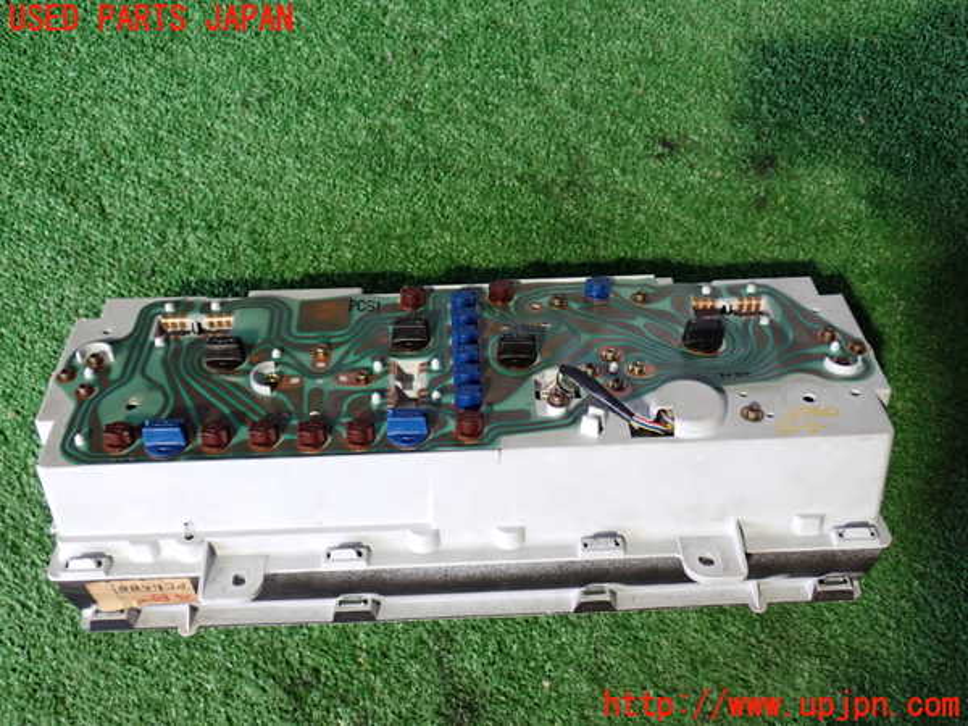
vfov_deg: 37.7
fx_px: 1063
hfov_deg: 49.0
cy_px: 363
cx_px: 484
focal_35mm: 38
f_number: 2.7
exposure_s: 1/40
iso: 640
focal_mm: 6.83
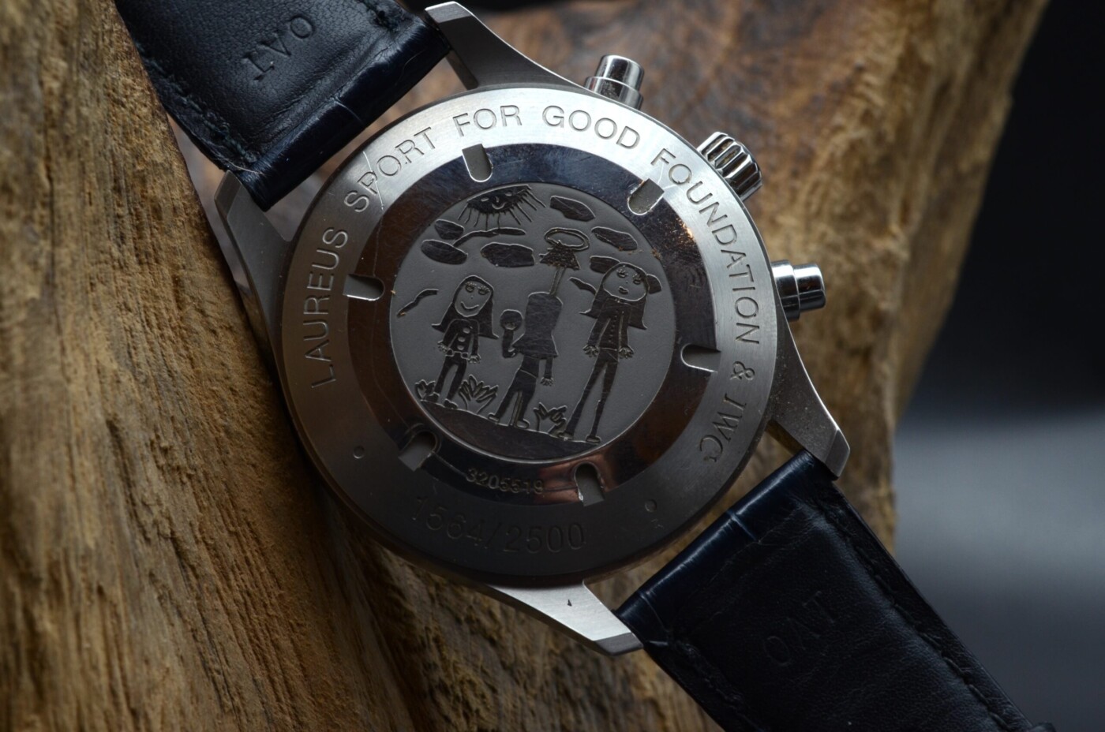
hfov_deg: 22.7
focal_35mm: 90
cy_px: 366
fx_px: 2757
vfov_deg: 15.1
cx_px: 552
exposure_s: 1/40
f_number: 10
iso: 500
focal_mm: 60
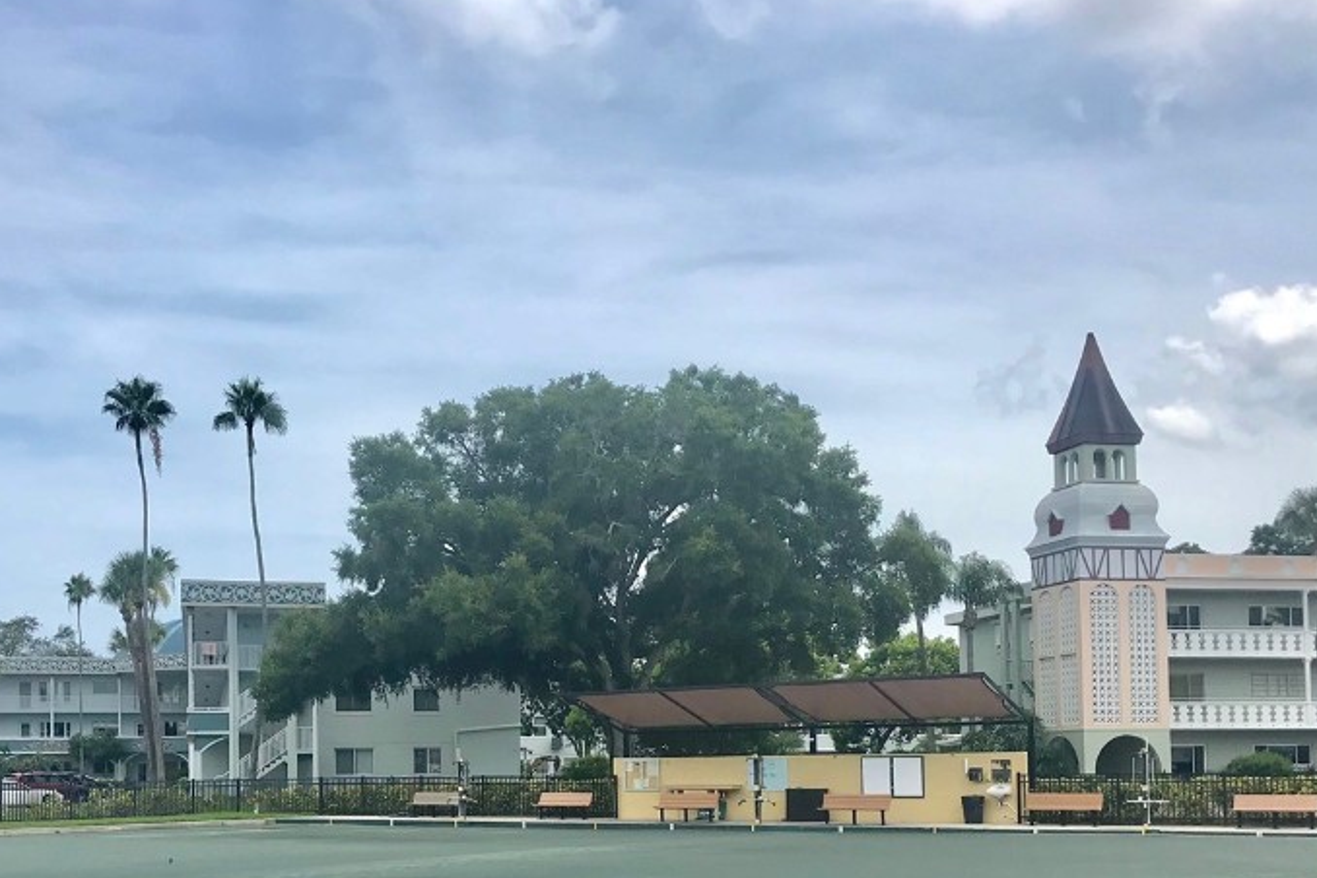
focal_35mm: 44
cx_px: 559
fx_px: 1610
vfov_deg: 29.7
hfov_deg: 44.4
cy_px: 728
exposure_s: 1/2227
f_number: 1.8
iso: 20
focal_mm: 3.99
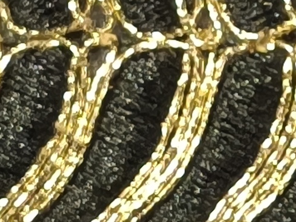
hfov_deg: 7.4
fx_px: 2291
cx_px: 324
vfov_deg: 5.5
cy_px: 71
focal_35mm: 268
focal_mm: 6.57
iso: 2000
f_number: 1.6
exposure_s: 1/2219
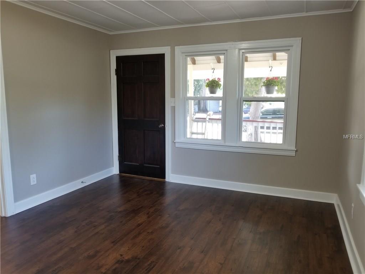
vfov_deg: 53.1
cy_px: 137
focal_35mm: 26
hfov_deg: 67.3
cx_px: 182
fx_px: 274
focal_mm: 4.25
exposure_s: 1/40
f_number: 1.7
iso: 160
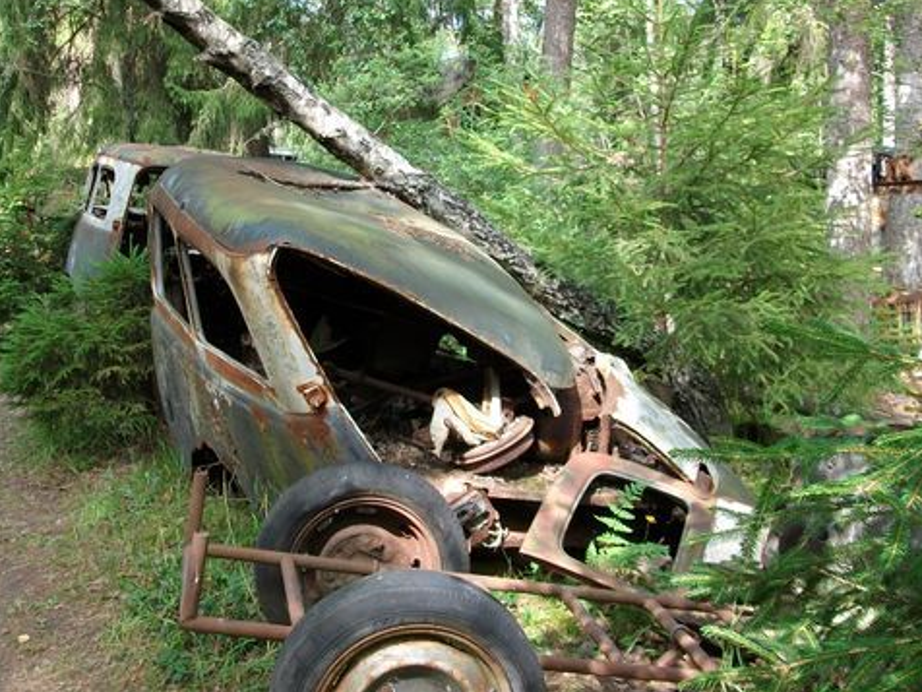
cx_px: 399
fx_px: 1145
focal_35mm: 43
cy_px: 293
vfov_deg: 33.5
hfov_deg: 43.8
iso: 80
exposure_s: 1/72.4
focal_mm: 5.7
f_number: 2.9
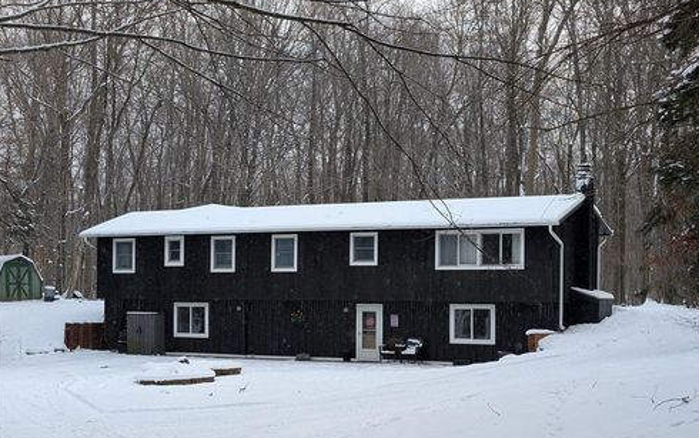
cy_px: 260
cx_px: 351
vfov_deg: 24.4
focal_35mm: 53
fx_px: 1010
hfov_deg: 38.2
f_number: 1.68
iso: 22
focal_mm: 6.9
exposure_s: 1/646
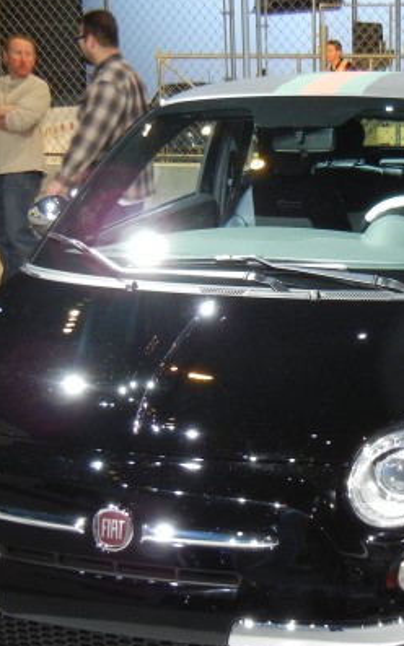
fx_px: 1128
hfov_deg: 20.0
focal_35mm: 64
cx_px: 334
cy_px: 338
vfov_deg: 32.0
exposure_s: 1/60
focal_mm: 5.4
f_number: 3.5
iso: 251
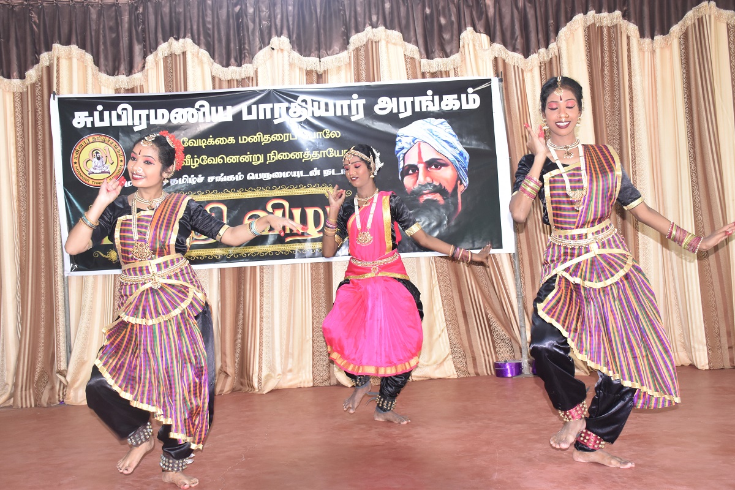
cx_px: 368
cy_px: 245
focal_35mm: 39
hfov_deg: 49.6
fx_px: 796
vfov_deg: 34.2
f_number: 5
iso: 1000
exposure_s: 1/40
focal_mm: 26
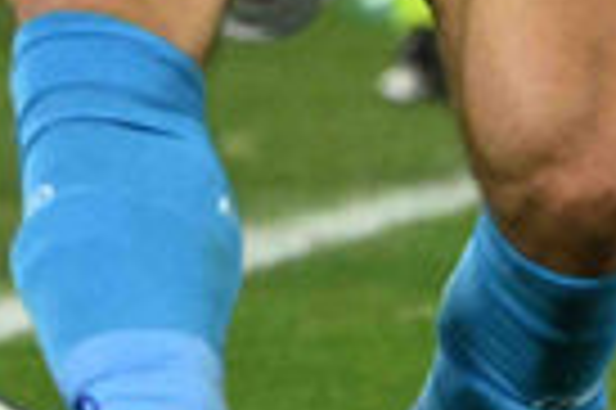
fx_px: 35822
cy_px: -374
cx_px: 994
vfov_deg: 0.7
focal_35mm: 2096
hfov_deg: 1.0
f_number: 6.3
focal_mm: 280
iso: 6400
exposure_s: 1/1000
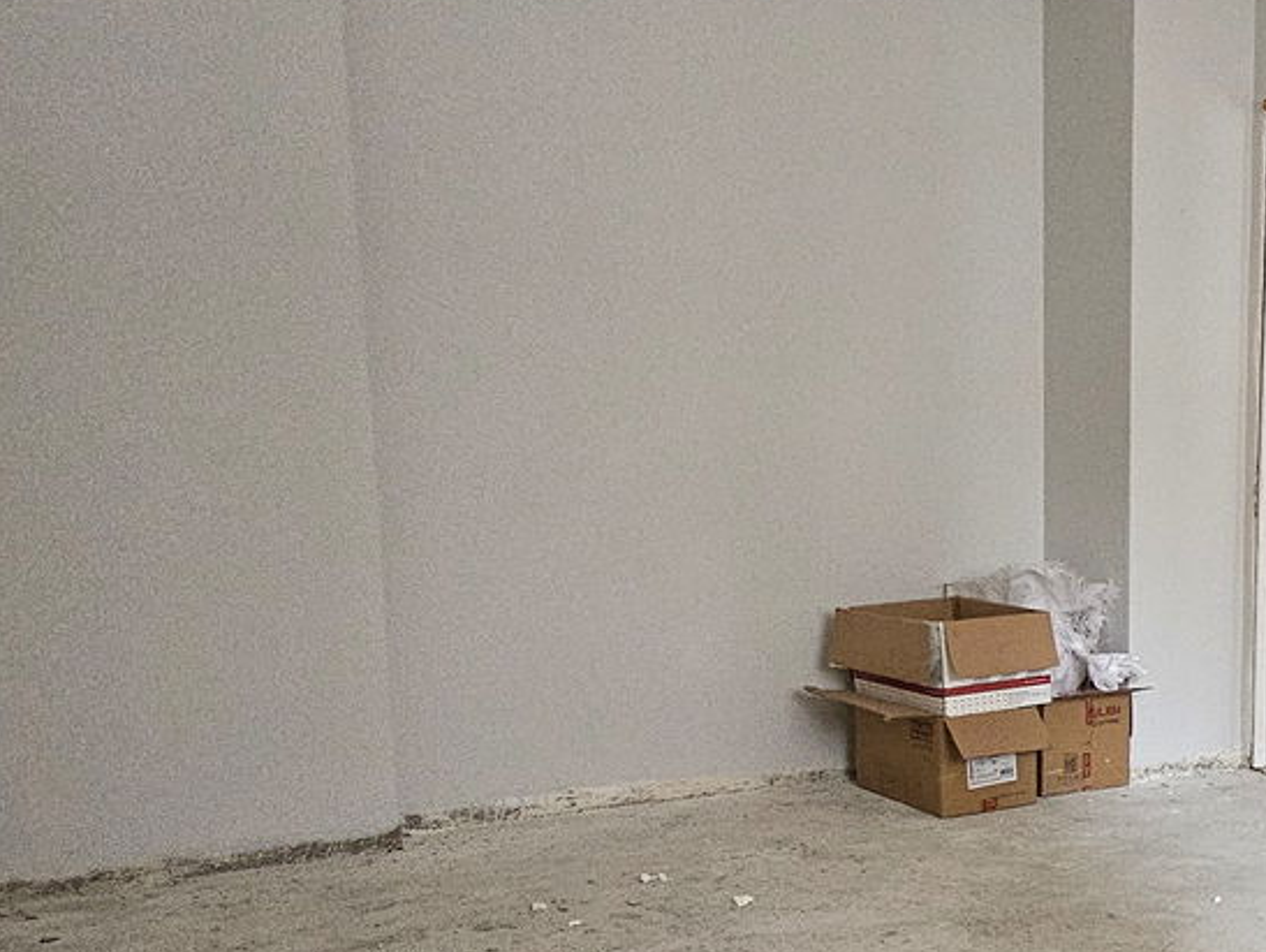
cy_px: 706
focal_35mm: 38
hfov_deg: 37.3
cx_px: 1514
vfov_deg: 36.9
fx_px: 1391
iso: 500
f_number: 2.2
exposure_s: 1/101
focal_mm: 2.2
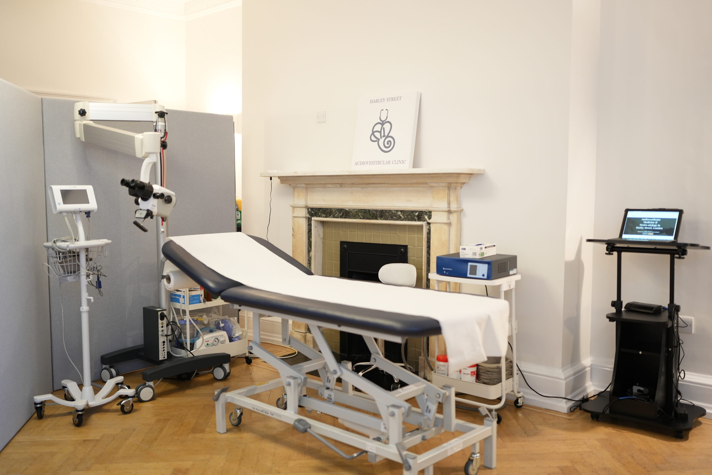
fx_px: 692
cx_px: 356
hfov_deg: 54.4
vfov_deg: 37.9
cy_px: 238
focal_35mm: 35
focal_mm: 35
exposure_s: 1/125
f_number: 1.6
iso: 800
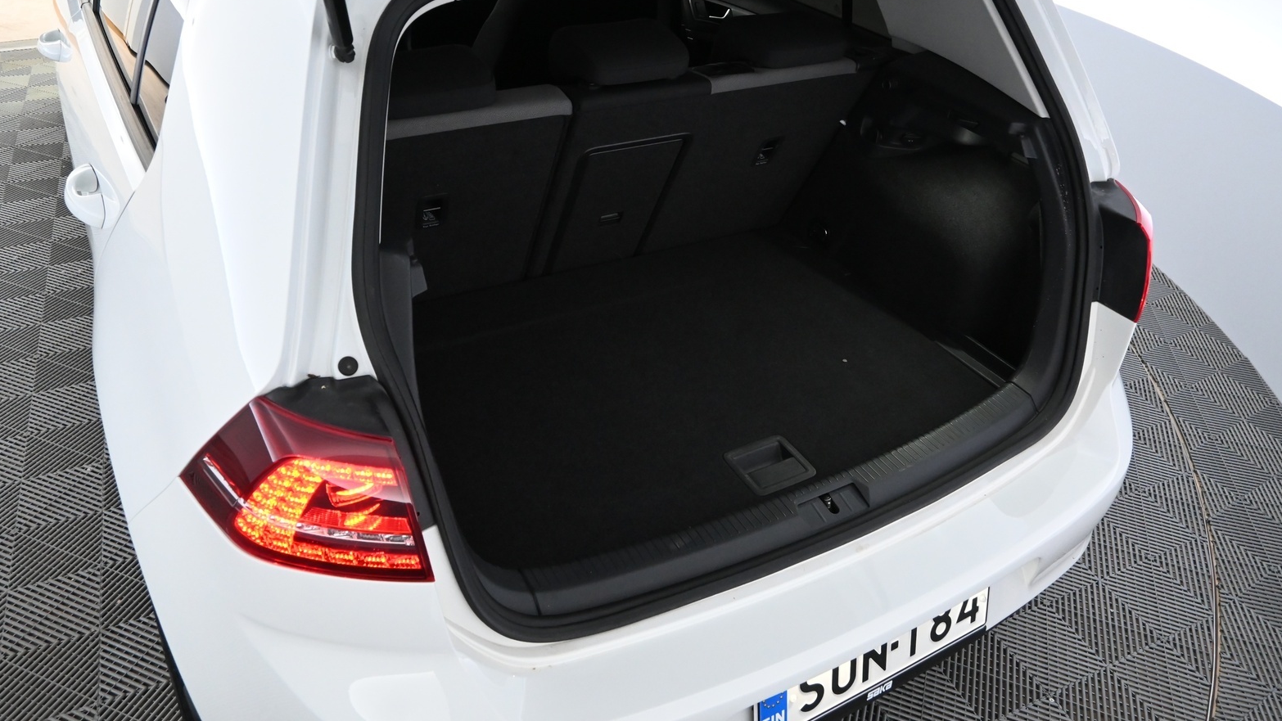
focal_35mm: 26
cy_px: 299
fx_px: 884
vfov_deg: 44.2
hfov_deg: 71.9
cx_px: 634
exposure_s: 1/100
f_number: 4.5
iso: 3200
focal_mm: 16
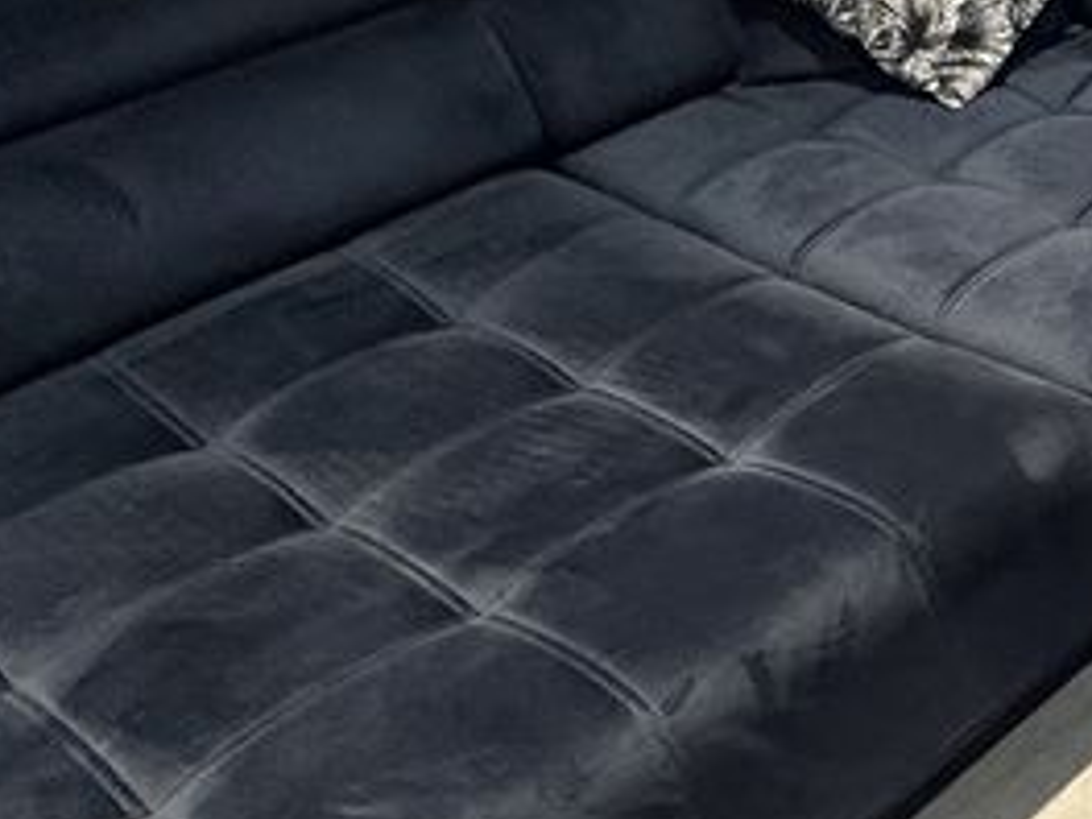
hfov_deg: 29.3
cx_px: 1419
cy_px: 414
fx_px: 1672
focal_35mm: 53
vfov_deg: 27.5
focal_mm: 2.22
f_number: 2.2
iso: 640
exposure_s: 1/50
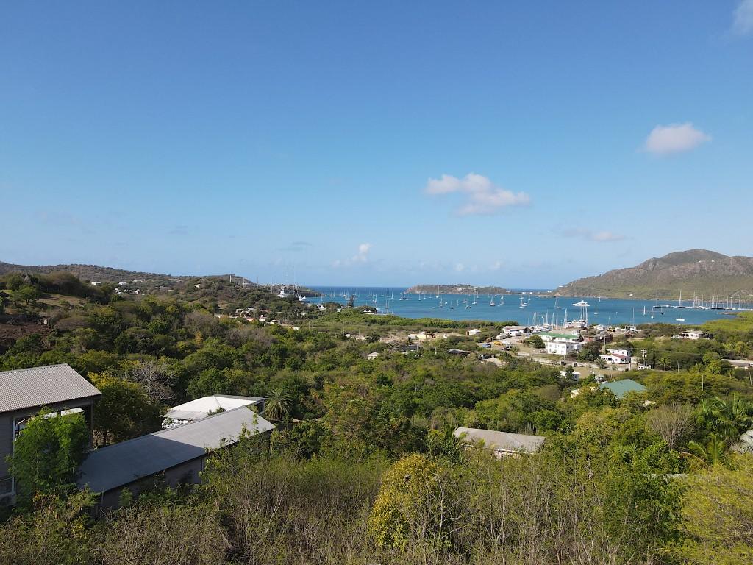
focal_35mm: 24
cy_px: 282
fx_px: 522
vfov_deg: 56.8
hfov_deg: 71.6
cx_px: 376
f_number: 2.8
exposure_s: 1/640
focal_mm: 4.5
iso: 100
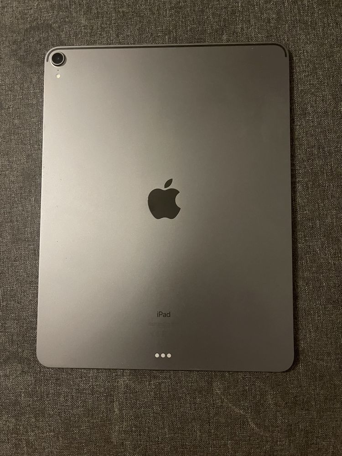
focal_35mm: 26
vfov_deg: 67.3
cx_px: 171
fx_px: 343
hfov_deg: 53.1
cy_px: 228
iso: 640
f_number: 1.6
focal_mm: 5.1
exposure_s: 1/25
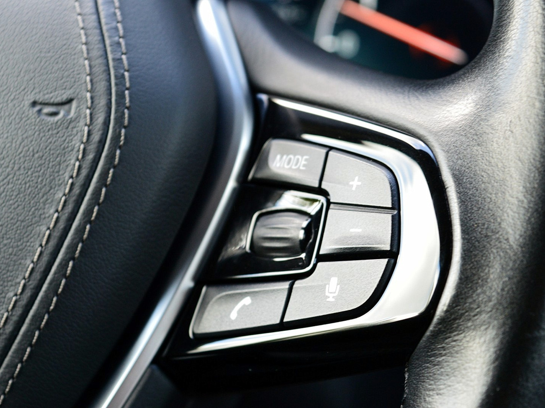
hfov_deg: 21.9
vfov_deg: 16.5
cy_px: 204
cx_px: 273
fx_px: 1410
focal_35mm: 90
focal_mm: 55
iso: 800
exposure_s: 1/60
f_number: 6.3
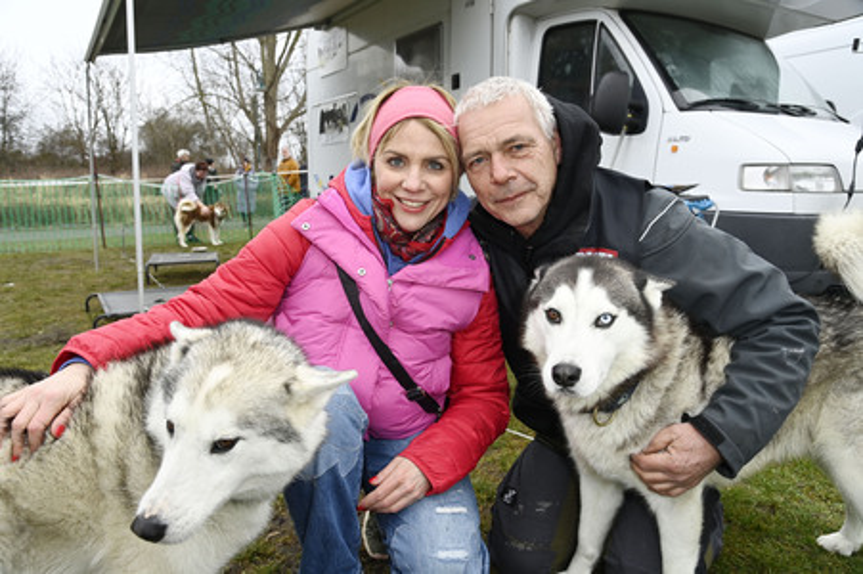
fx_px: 647
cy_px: 287
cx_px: 432
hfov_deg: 67.4
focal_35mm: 27
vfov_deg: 47.9
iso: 640
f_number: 6.3
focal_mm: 27
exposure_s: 1/250
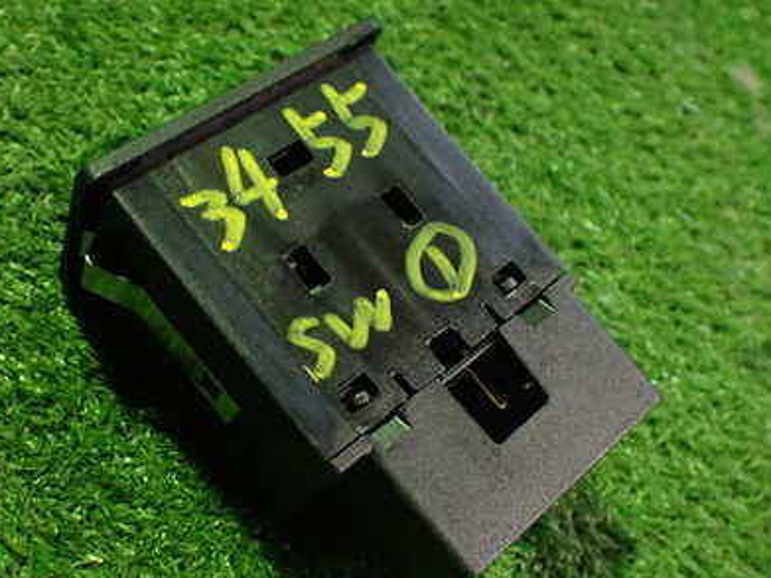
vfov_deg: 31.5
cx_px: 314
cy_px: 302
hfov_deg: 41.1
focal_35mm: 46
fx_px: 1024
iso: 800
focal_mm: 5.4
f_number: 2.3
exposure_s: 1/40
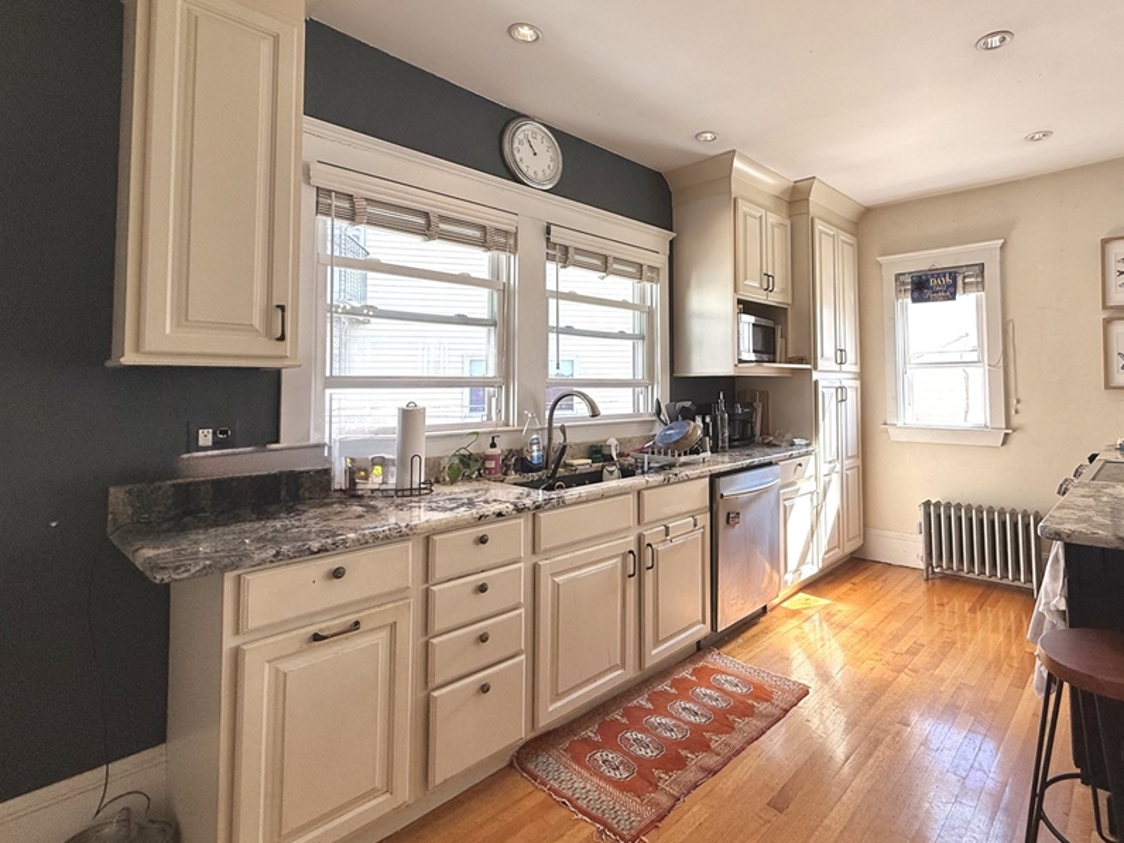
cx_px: 692
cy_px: 364
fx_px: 584
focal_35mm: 18
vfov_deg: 71.3
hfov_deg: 86.3
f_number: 2.2
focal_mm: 2.22
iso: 64
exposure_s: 1/130
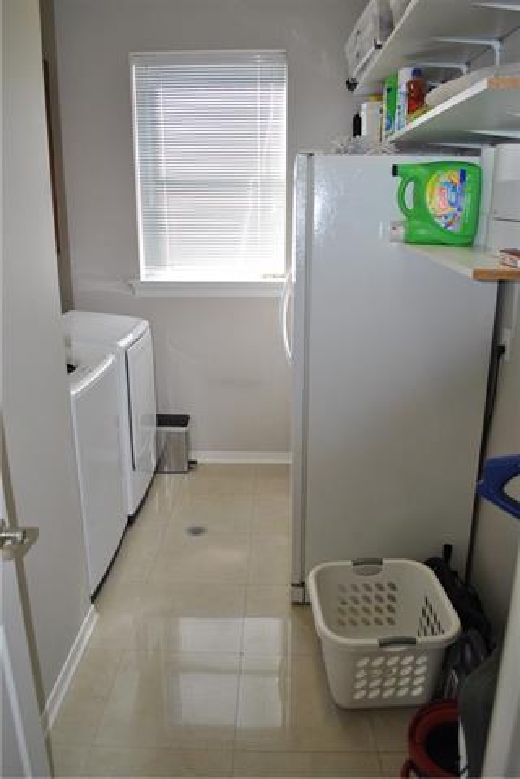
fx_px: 585
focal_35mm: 27
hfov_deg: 47.9
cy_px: 390
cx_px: 260
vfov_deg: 67.4
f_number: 3.5
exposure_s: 1/125
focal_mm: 18
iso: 200
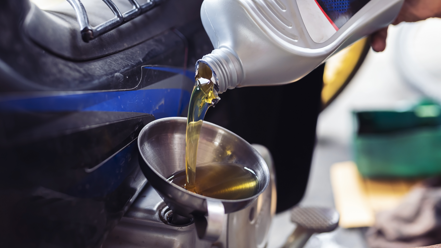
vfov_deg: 25.7
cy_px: 66
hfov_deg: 44.6
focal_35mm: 46
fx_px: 538
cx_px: 207
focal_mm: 35
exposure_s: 1/400
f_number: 2.8
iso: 800
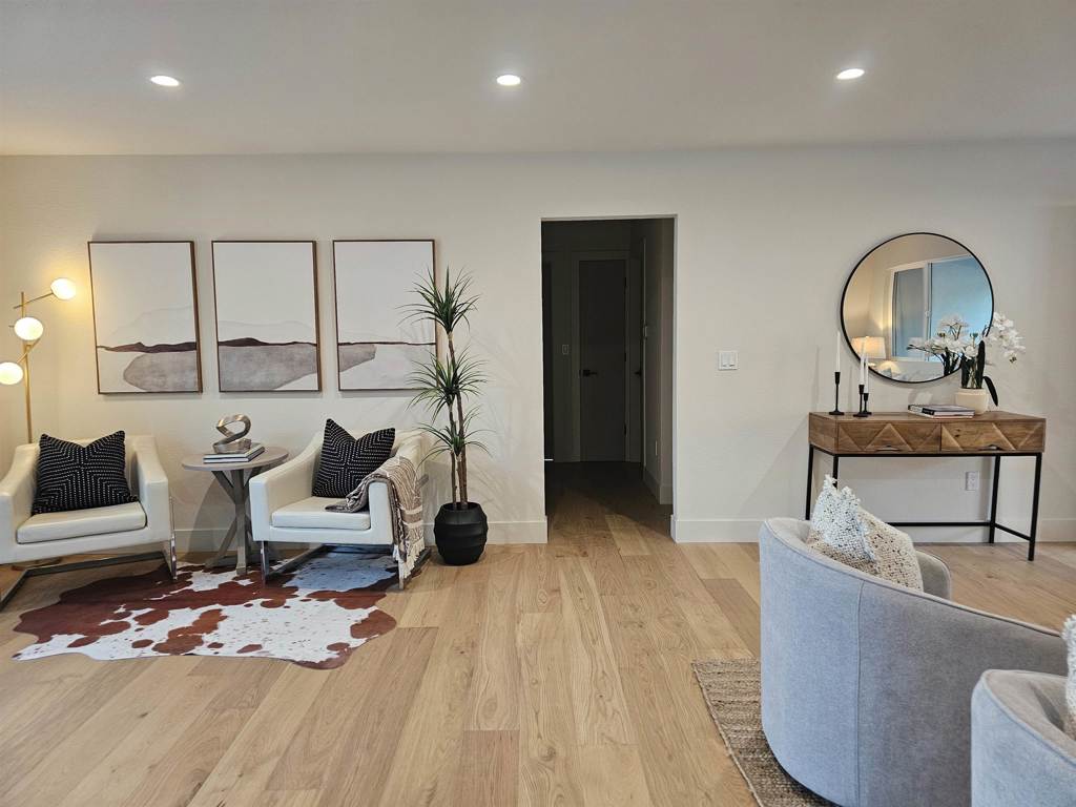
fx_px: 715
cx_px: 538
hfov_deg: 73.9
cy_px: 404
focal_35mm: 23
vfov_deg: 58.9
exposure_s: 1/120
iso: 320
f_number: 1.7
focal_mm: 6.3
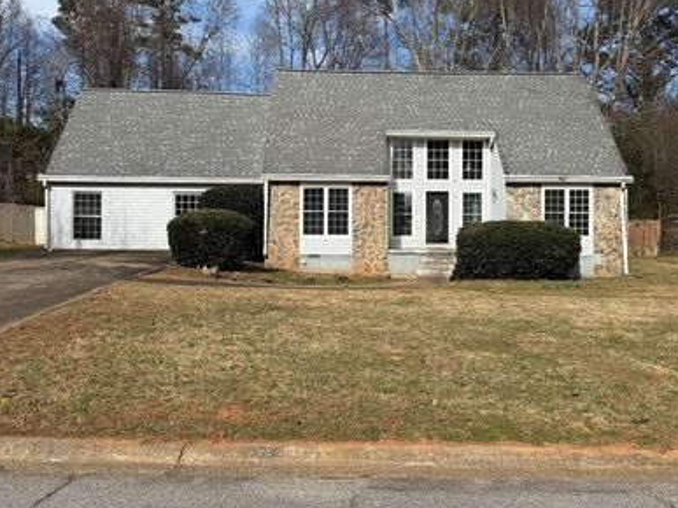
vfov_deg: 45.4
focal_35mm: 31
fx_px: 607
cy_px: 237
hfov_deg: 58.3
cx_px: 366
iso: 80
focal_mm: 6.76
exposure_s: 1/4975
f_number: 1.78
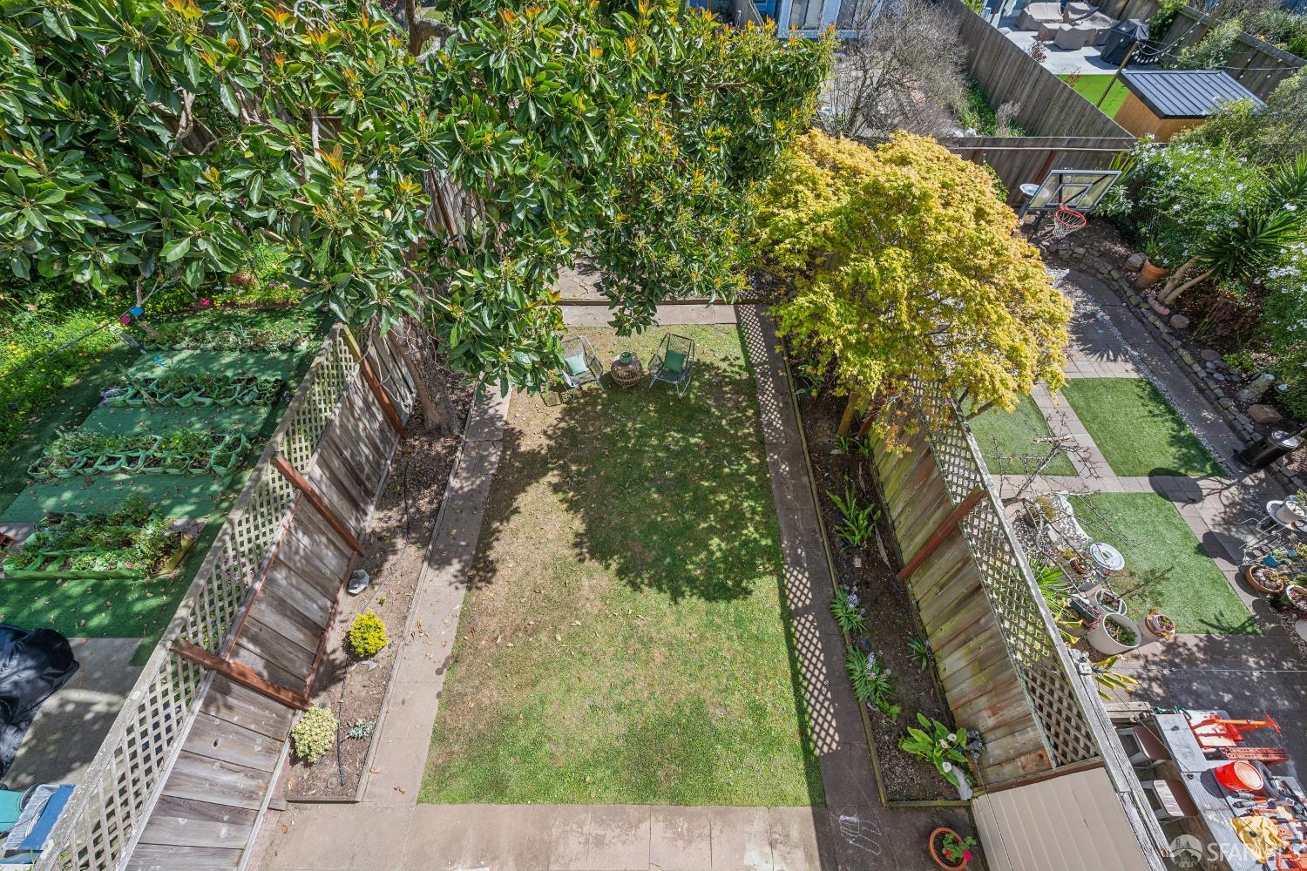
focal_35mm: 15
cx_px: 654
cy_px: 436
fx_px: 545
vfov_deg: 77.3
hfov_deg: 100.4
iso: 200
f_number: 7.1
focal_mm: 15
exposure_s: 1/250
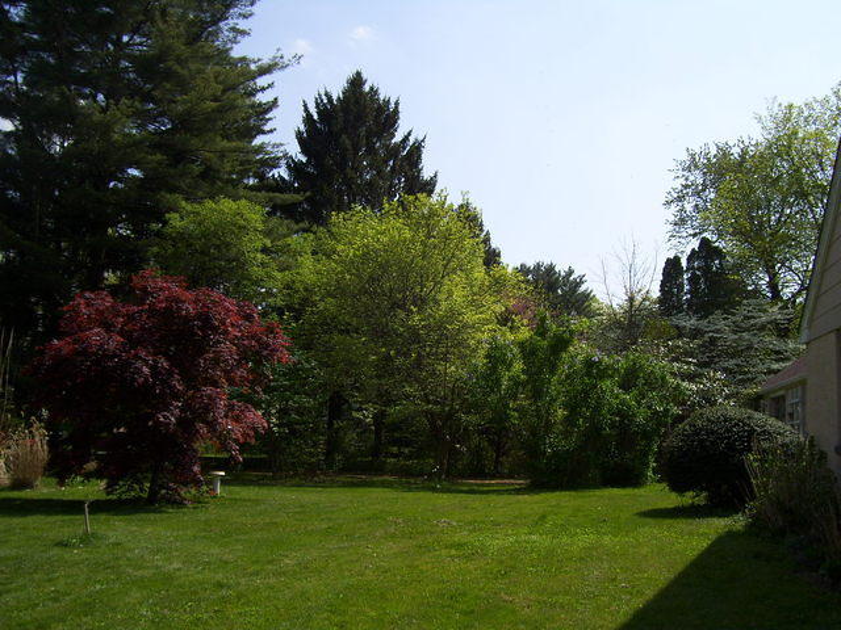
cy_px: 315
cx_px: 420
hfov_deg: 51.4
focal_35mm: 36
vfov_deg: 39.7
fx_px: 875
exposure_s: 1/500
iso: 80
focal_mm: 6
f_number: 4.8
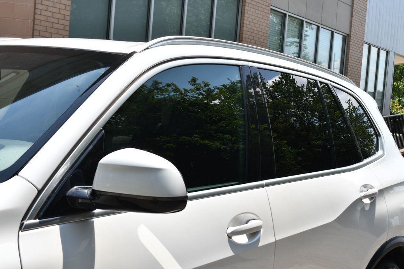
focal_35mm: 54
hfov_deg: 36.9
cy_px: 134
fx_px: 606
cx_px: 202
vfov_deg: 25.0
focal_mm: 36
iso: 110
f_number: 8
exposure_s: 1/250
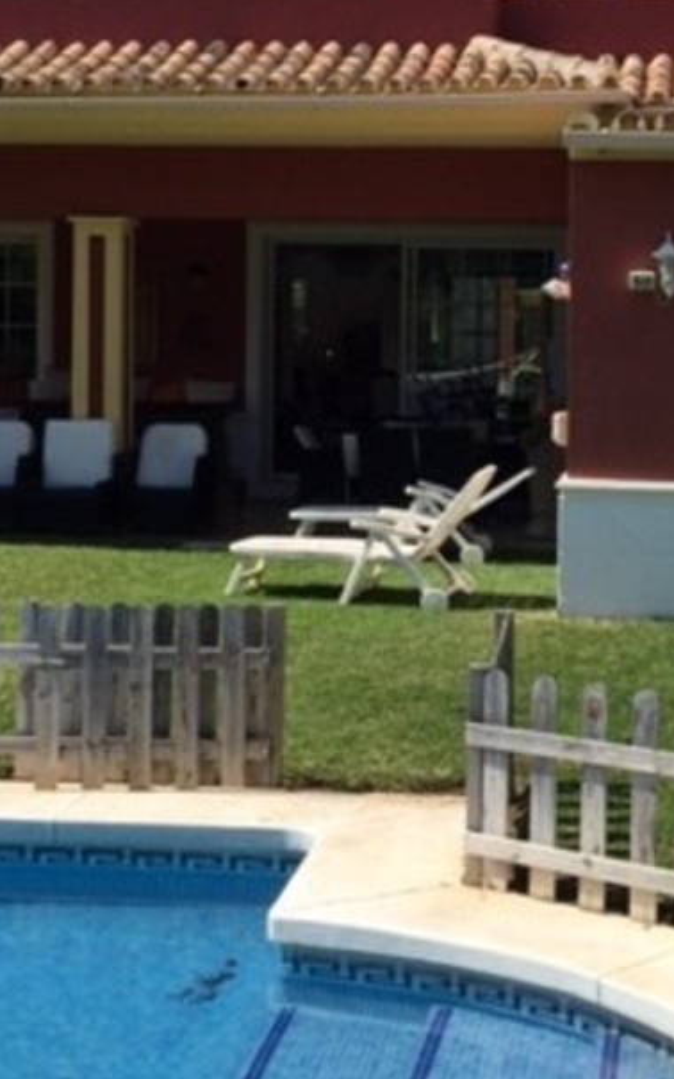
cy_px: 382
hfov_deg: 21.1
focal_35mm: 61
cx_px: 487
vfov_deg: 33.3
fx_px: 1793
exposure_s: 1/1980
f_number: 2.2
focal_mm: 4.15
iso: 32
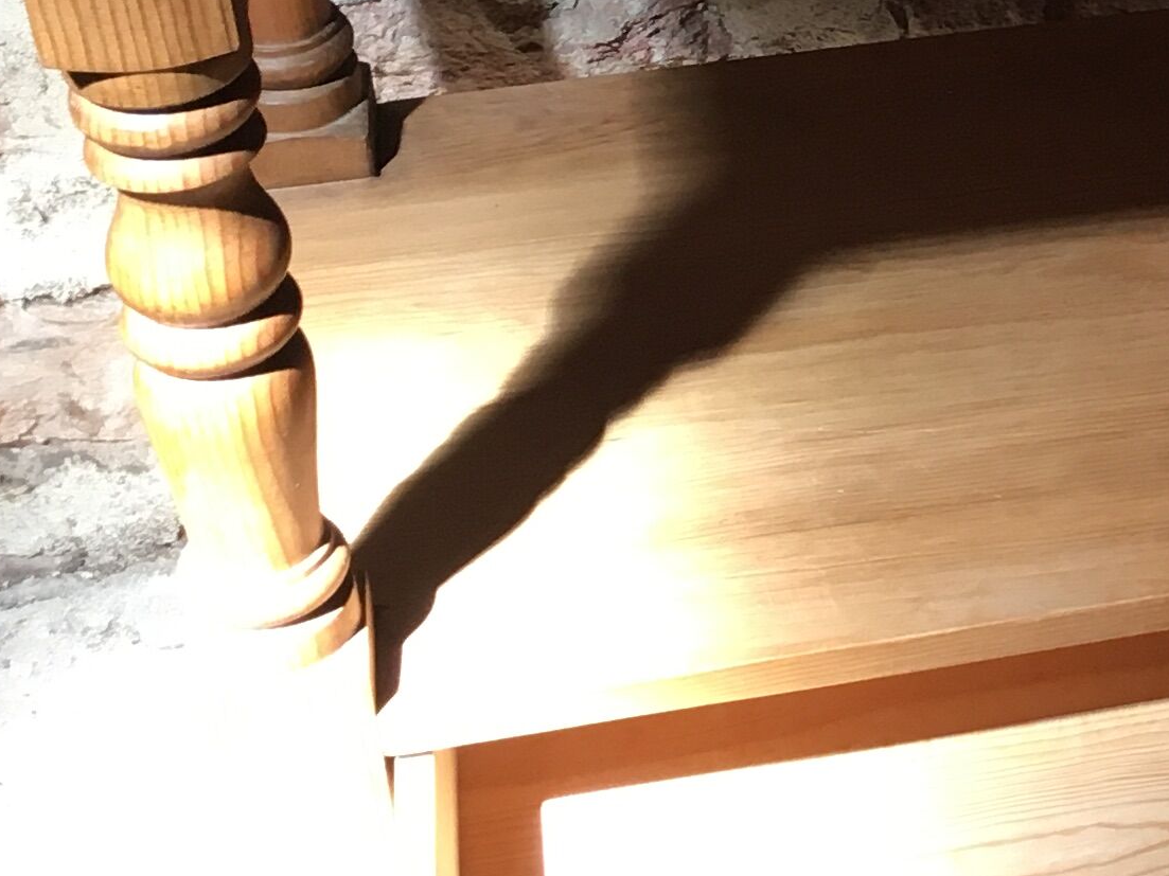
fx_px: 3579
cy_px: 19
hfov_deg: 17.0
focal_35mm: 106
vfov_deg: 13.8
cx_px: 1683
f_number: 2.2
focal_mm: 4.15
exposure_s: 1/33
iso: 80
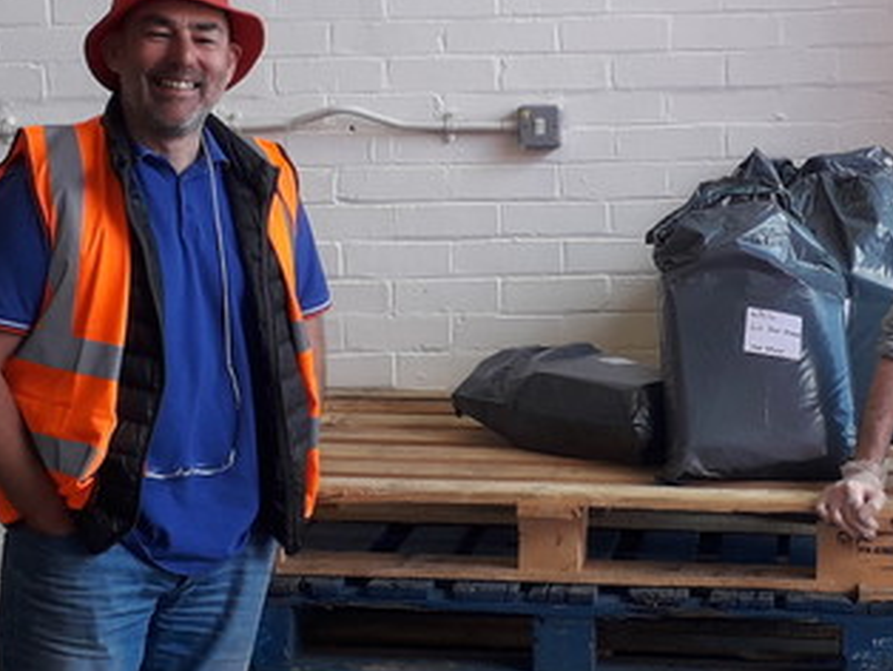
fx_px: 1265
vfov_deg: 29.0
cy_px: 540
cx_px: 600
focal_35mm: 49
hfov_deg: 38.4
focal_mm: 3.6
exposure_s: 1/100
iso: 40
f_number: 1.9
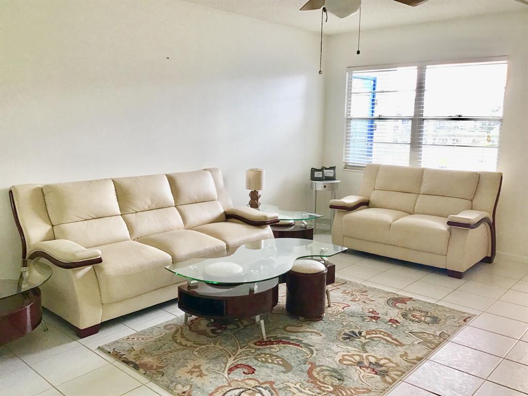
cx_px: 264
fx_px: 473
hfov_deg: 58.4
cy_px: 198
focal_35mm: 31
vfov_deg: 45.4
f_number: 2.4
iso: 25
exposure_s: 1/40
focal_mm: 3.3
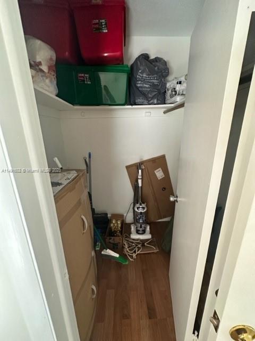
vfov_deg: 102.1
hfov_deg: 85.7
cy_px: 170
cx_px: 128
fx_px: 138
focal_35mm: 14
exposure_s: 1/85
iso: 320
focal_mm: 2.22
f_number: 2.2
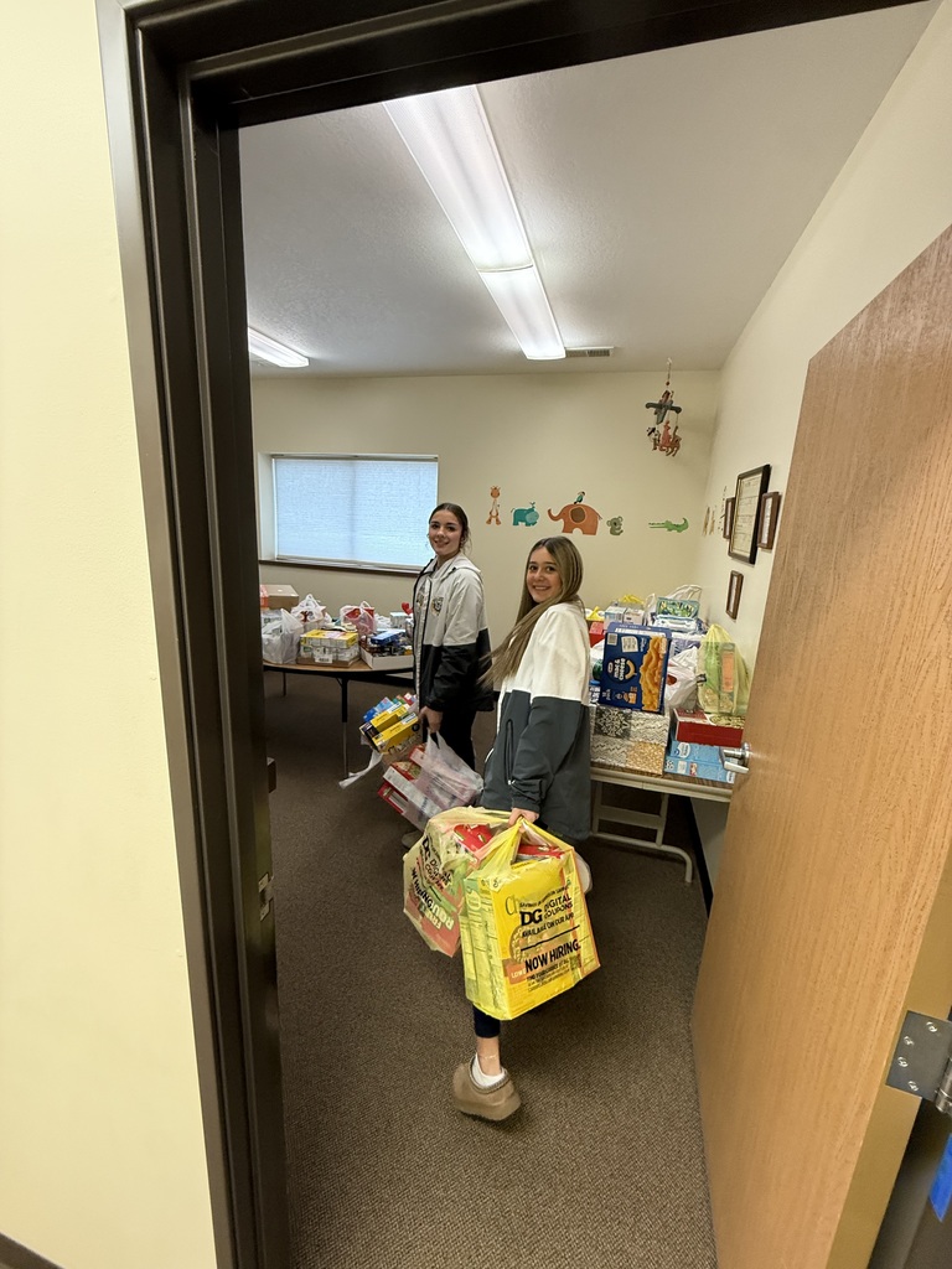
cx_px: 476
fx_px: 513
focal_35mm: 14
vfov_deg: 102.1
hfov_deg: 85.7
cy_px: 634
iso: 320
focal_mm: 2.22
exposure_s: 1/60
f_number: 2.2
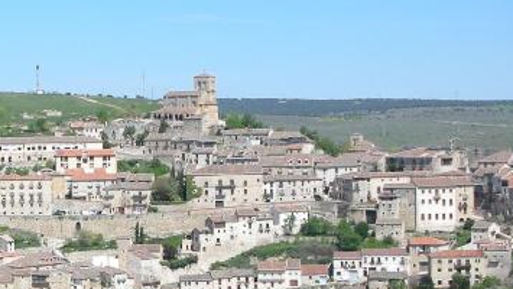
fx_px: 1388
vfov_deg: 11.9
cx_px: -10
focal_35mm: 102
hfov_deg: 20.2
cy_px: 174
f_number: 8.5
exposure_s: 1/83.8
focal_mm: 5.8
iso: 50
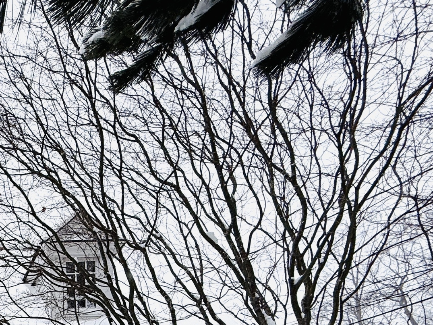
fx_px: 500
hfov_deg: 34.7
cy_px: 448
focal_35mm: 40
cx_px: -114
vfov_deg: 28.0
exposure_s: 1/1961
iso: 50
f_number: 2.2
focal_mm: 2.22
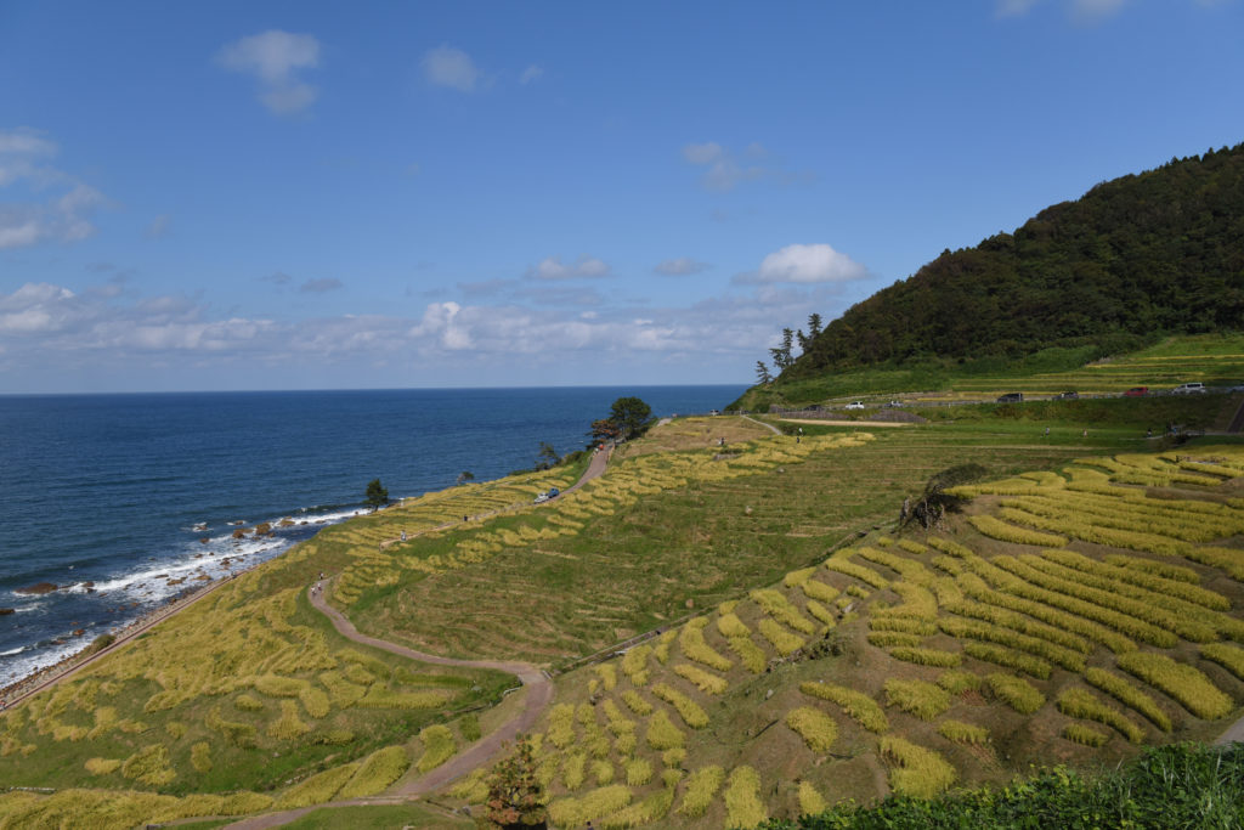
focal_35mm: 24
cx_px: 622
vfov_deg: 53.1
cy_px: 415
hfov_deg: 73.7
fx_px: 829
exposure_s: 1/800
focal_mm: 24
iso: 400
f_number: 8
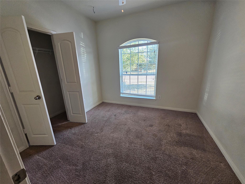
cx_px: 122
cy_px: 92
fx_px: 92
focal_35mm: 13
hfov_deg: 106.2
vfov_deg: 89.9
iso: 250
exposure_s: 1/77.4
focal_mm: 2.2
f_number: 2.2
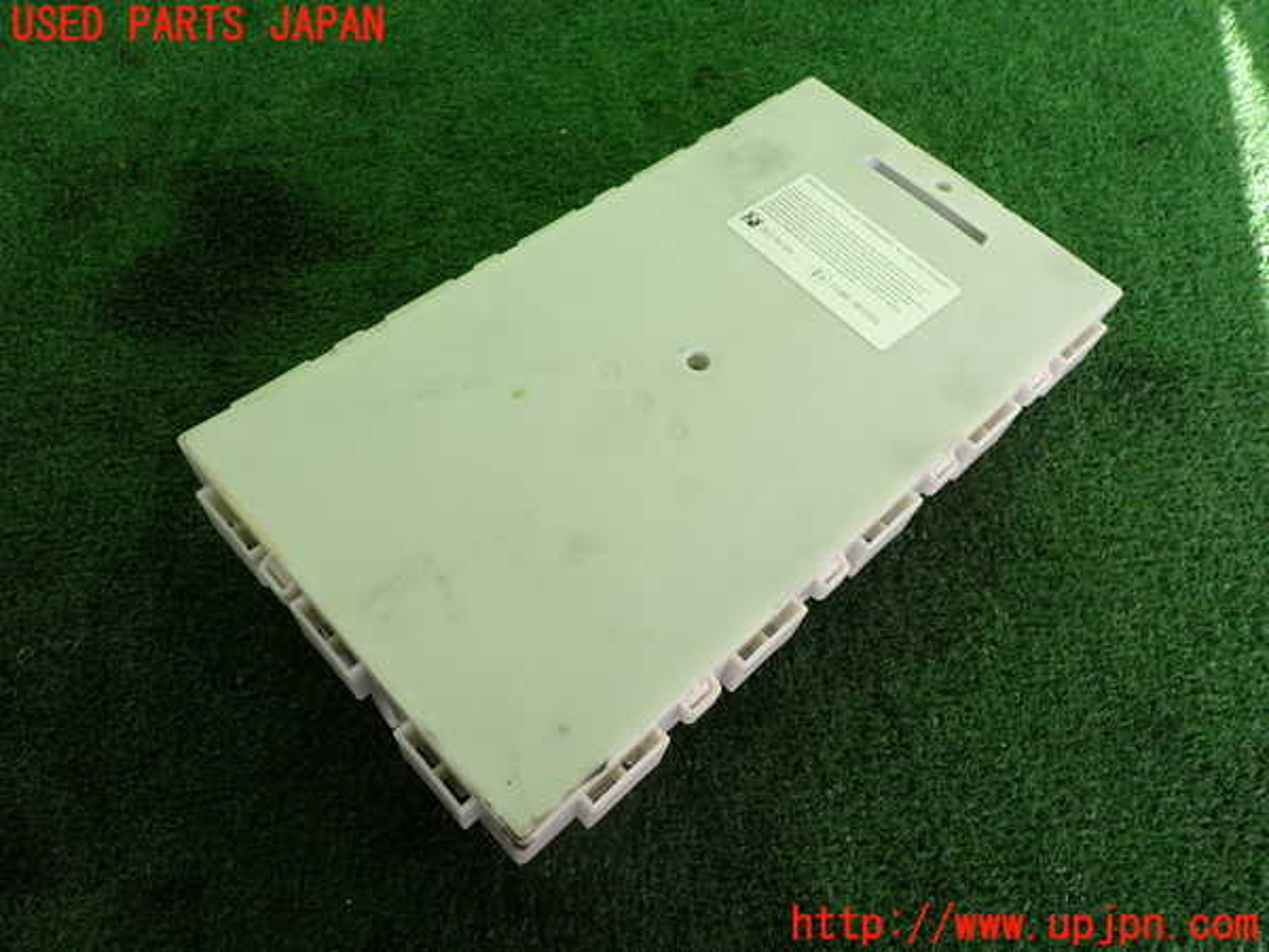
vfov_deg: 54.9
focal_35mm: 25
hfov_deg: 69.4
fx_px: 916
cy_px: 476
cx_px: 634
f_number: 2.8
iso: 100
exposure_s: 1/160
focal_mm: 4.5
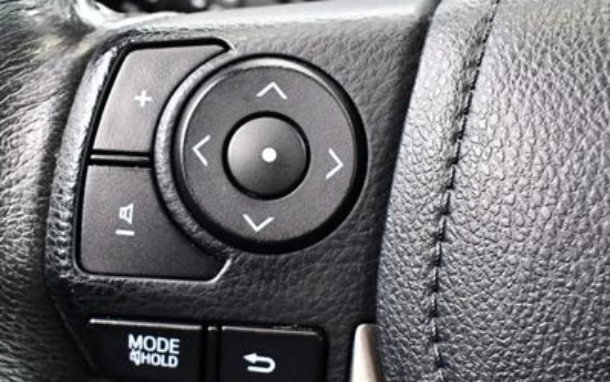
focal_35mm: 59
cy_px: 256
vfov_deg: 21.9
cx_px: 228
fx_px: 981
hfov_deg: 34.4
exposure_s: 1/60
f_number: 3.5
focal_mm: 18
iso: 4000
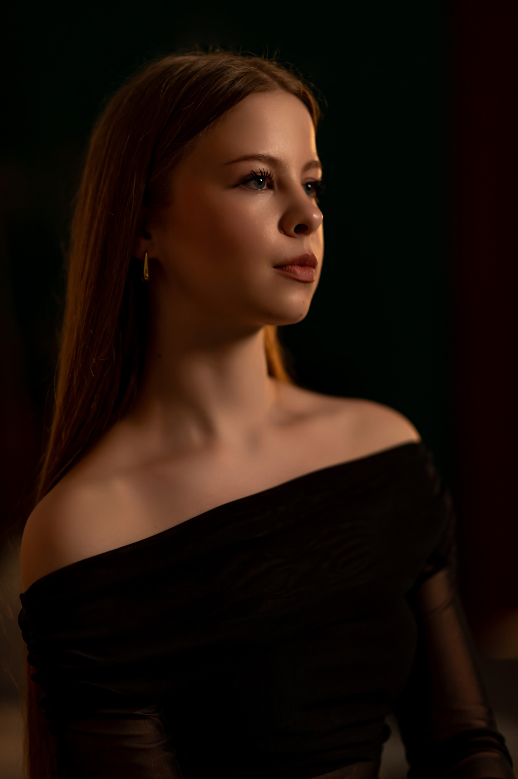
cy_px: 390
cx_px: 259
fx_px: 2270
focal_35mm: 105
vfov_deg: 19.5
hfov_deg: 13.0
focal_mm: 105
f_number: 1.6
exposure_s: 1/400
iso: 400
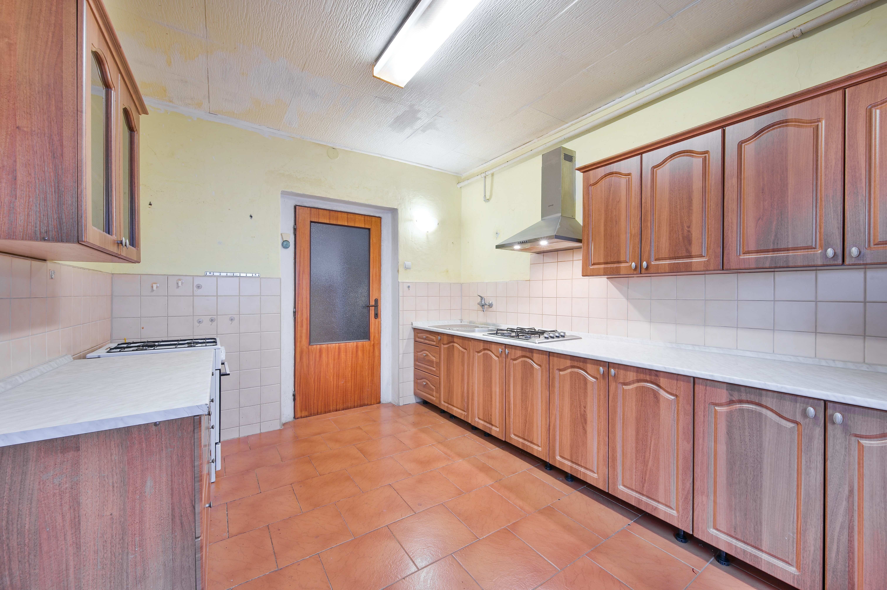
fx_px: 345
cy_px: 295
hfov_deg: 104.3
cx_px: 444
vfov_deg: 81.1
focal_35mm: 14
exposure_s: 2.5
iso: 100
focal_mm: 14
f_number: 11
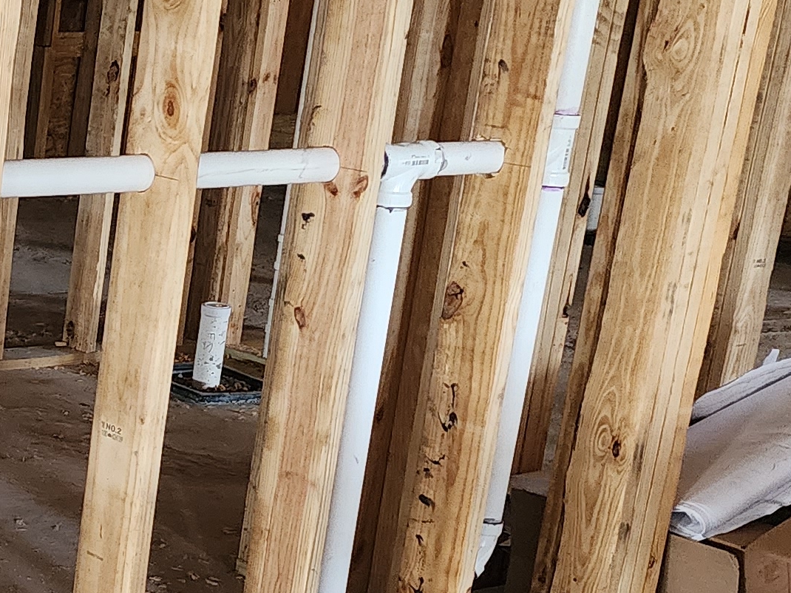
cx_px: -347
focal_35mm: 86
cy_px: 420
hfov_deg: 20.1
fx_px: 1965
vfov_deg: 17.1
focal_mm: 6.4
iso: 800
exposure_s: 1/120
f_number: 1.8
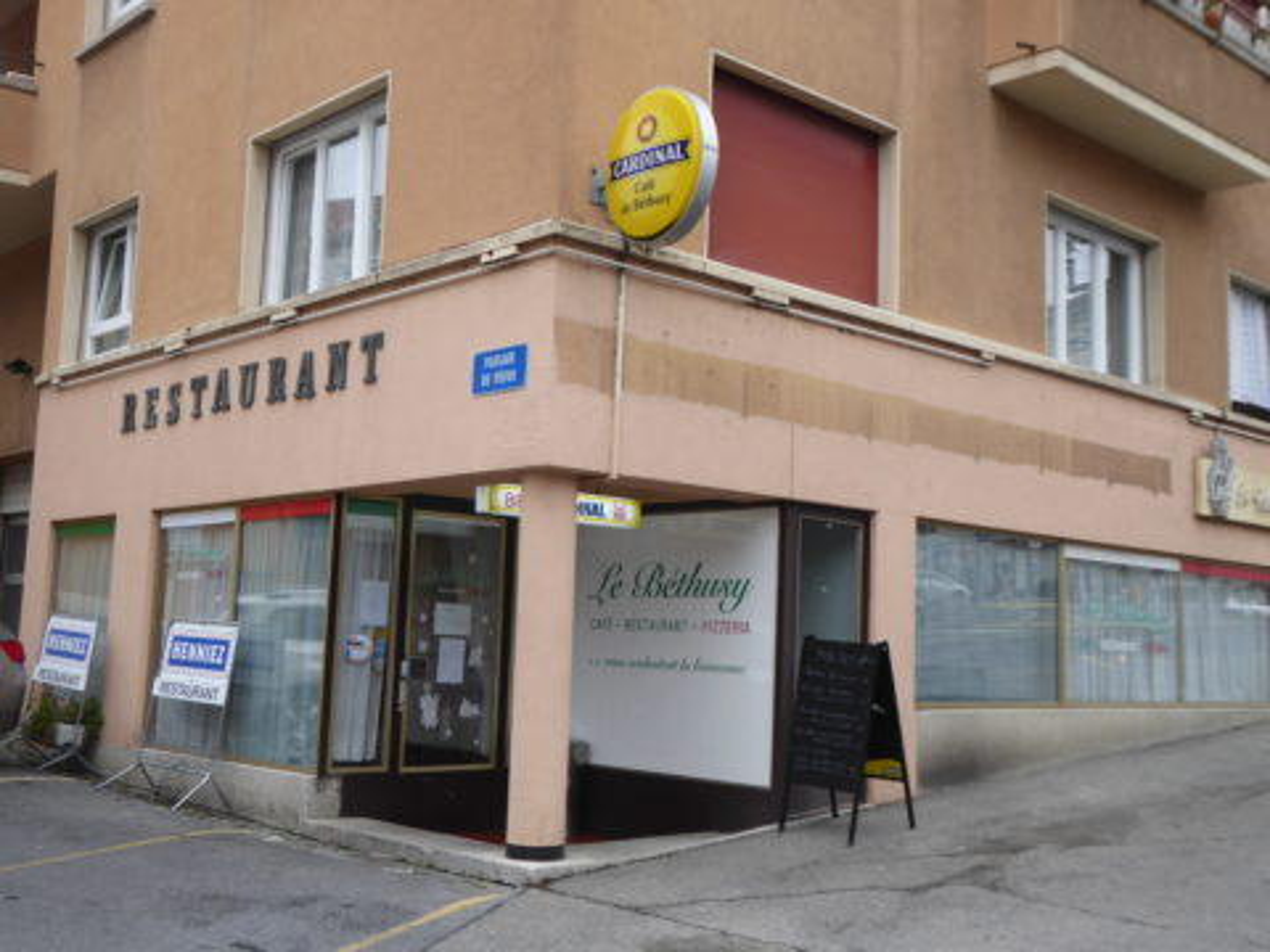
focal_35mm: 37
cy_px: 476
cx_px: 635
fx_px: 1357
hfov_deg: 50.1
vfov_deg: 38.7
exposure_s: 1/80
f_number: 3.7
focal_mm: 6.7
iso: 80
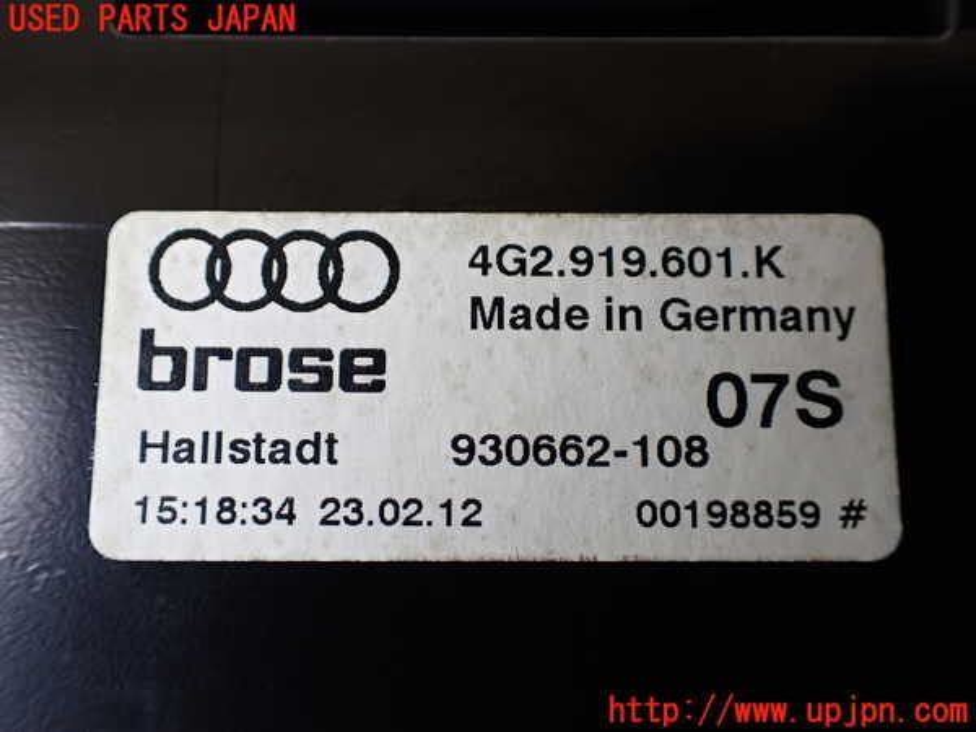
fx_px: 846
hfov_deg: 60.0
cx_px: 488
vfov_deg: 46.8
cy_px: 366
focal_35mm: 30
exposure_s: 1/125
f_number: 2.3
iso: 200
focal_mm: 5.4
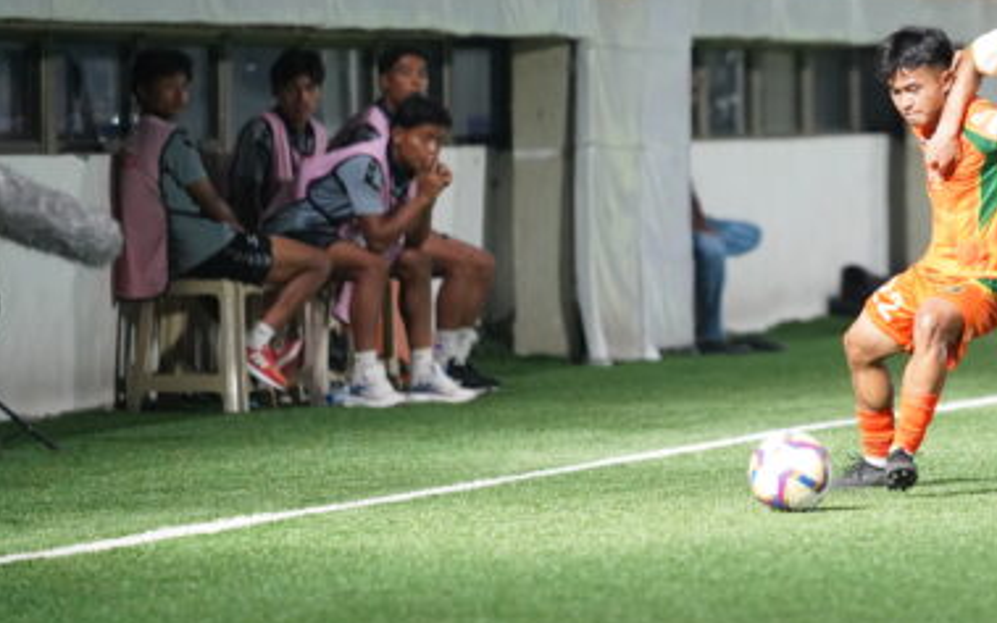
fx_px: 10164
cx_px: 905
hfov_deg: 5.6
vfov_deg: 3.5
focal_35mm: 374
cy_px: 197
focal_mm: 200
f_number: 2.8
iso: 6400
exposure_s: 1/1250
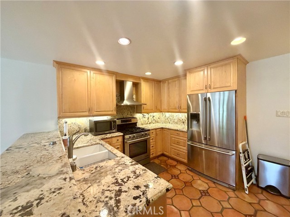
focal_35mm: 14
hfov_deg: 102.1
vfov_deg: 85.7
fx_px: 117
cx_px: 145
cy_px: 108
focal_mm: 2.22
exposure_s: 1/120
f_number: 2.2
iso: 320
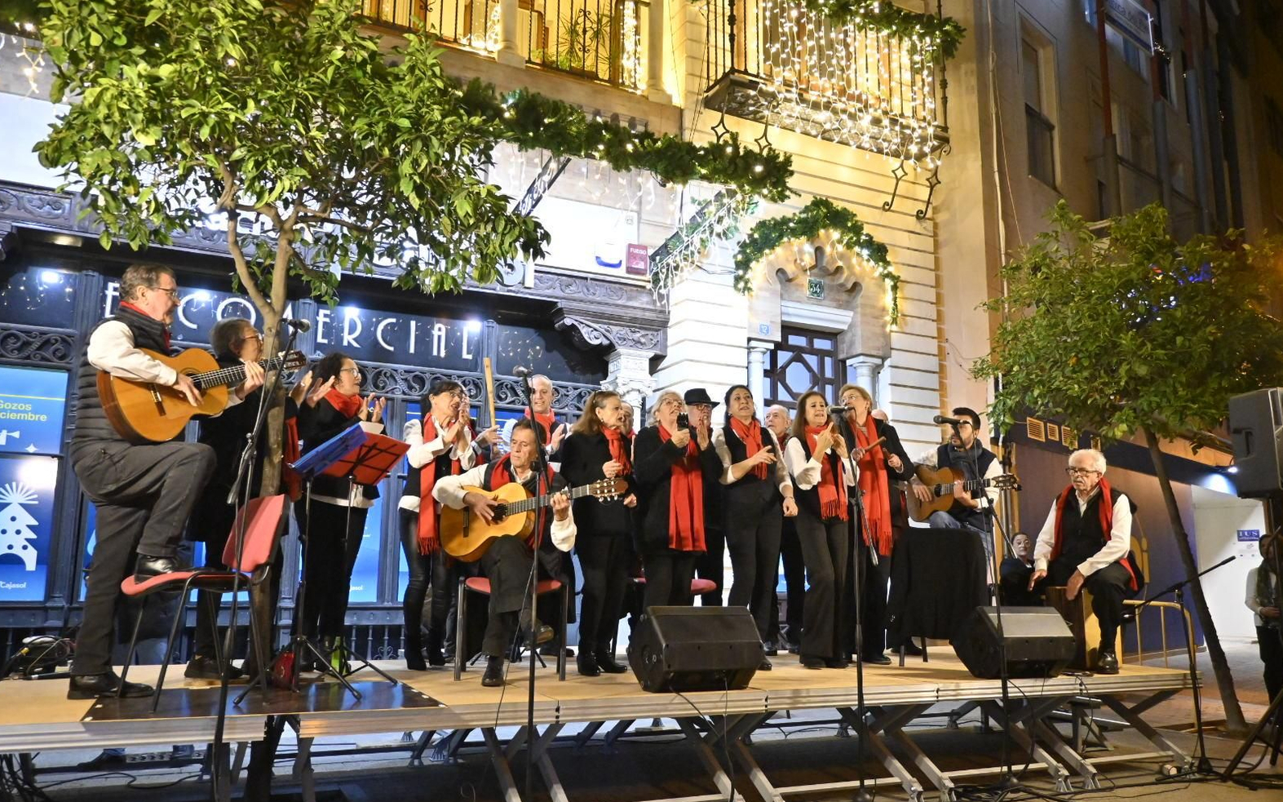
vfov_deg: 44.5
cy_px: 422
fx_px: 979
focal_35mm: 28
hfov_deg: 66.5
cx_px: 632
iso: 4000
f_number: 3.5
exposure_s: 1/200
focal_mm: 18
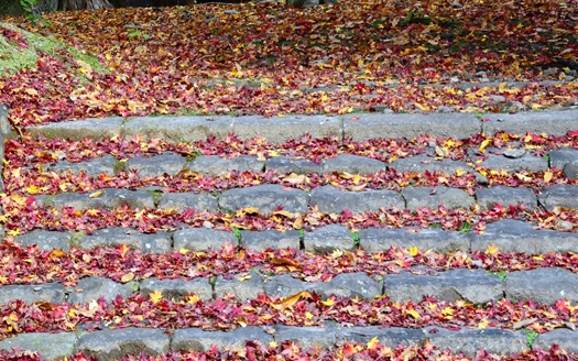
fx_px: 1906
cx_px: 287
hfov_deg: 17.2
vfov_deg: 10.7
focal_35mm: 121
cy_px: -1
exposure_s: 1/320
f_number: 9
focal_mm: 52
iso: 1250
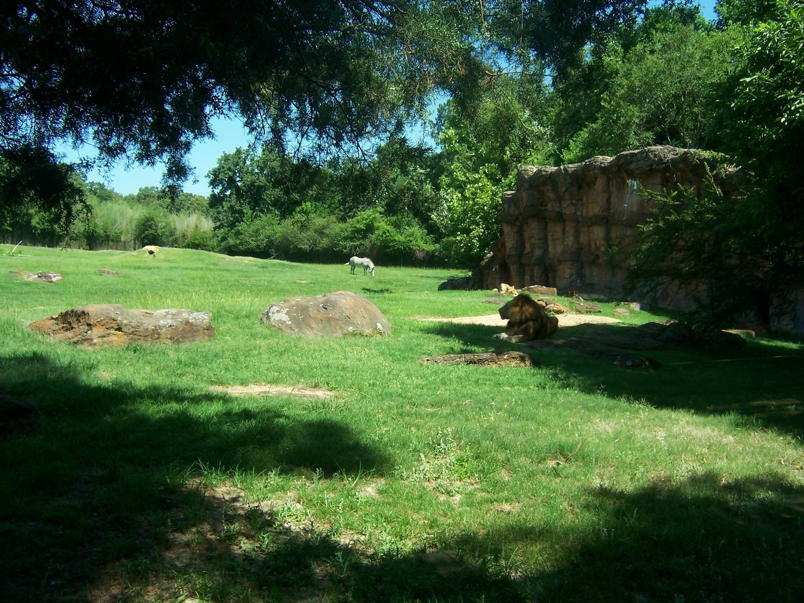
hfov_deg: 55.4
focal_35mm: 33
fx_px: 766
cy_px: 302
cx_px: 402
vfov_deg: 42.9
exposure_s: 1/350
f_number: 3.4
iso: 80
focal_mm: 5.5
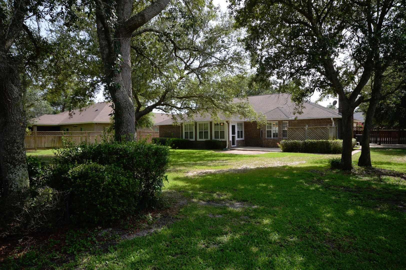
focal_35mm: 22
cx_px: 203
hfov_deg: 77.4
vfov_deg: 56.1
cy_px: 135
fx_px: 254
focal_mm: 15
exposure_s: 1/250
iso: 200
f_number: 8
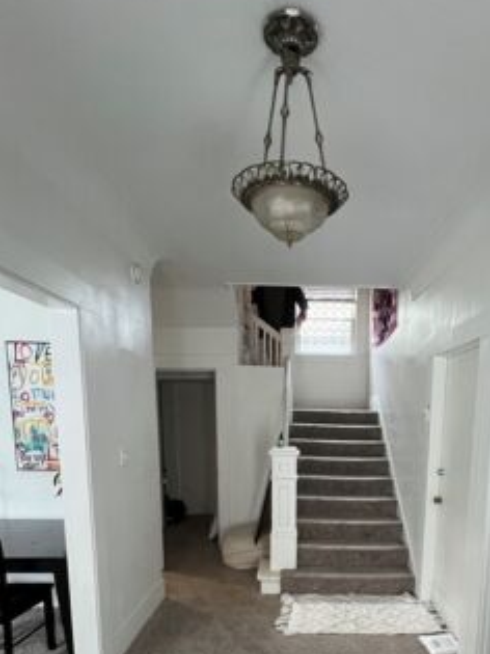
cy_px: 489
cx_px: 314
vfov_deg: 71.3
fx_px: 416
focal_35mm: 22
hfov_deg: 60.0
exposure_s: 1/60
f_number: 1.8
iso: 1000
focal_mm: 1.57
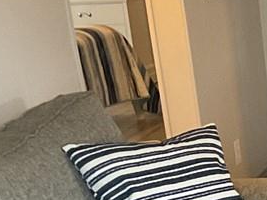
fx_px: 1341
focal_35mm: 174
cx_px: 530
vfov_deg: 8.3
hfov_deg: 10.5
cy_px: 315
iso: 160
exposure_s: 1/60
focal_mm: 3
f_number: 1.8
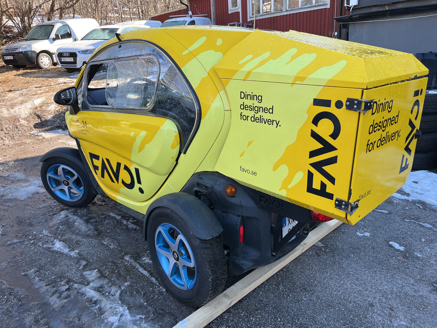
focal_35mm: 26
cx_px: 218
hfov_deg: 67.3
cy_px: 164
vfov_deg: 53.1
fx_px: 328
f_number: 1.6
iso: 50
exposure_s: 1/437
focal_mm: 5.1
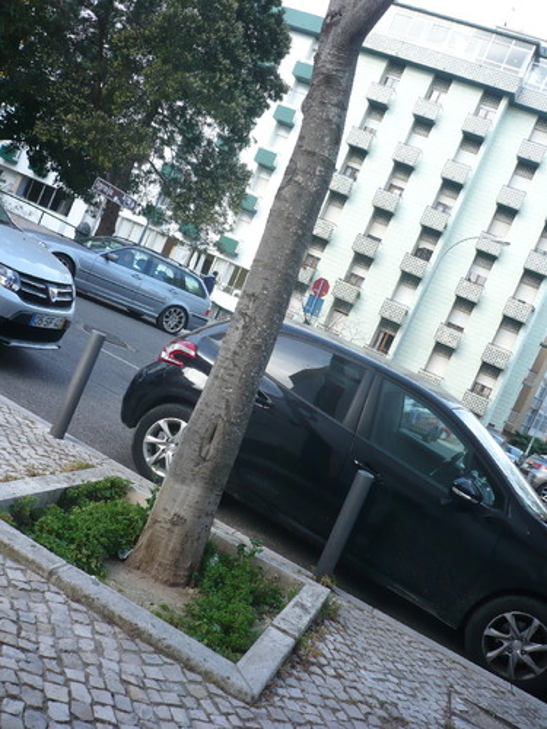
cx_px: 274
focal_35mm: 35
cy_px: 364
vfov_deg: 52.6
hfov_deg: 40.7
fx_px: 737
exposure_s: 1/125
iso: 100
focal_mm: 5.8
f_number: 2.8
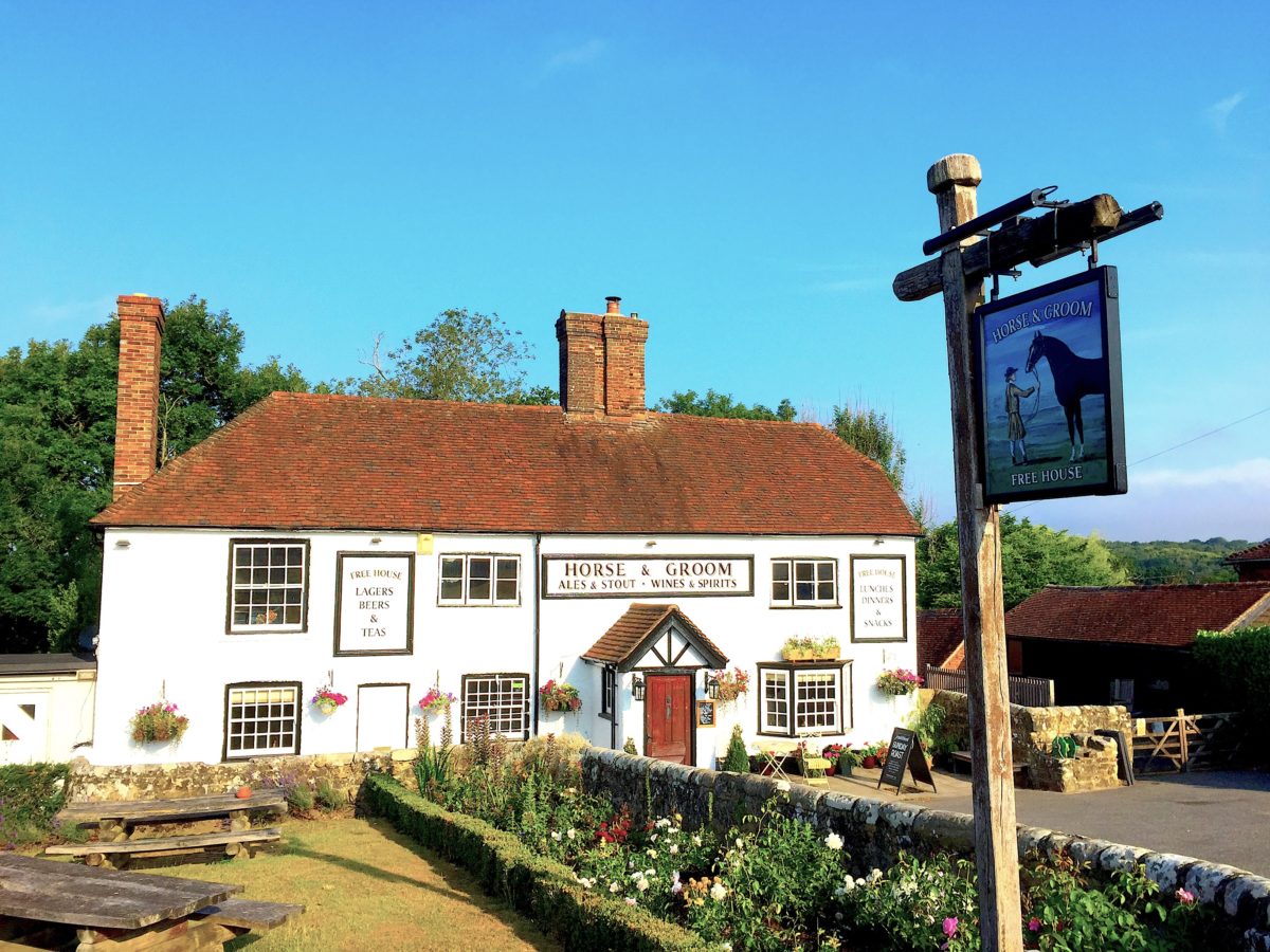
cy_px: 476
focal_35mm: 29
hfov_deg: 61.7
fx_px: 1064
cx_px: 635
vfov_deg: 48.2
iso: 32
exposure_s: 1/2083
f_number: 2.2
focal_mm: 4.15
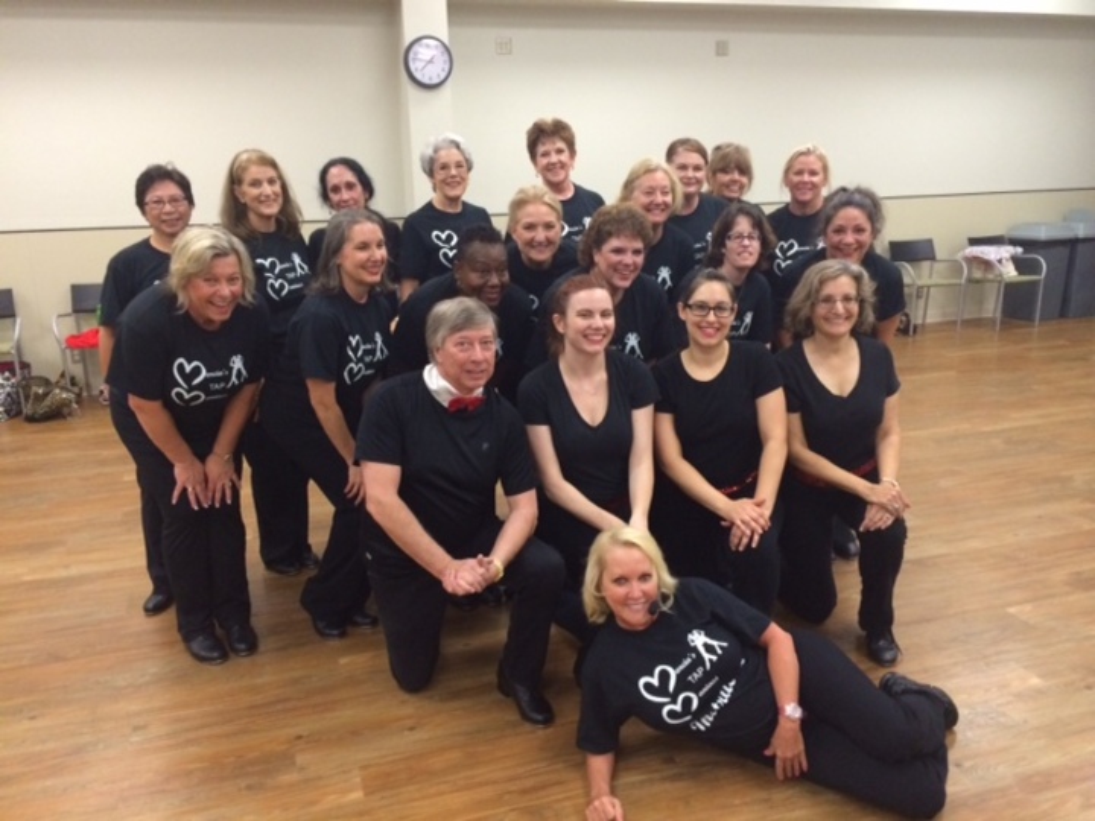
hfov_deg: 60.0
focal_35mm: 30
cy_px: 410
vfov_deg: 46.8
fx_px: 949
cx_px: 548
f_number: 2.2
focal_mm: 4.12
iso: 200
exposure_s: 1/30
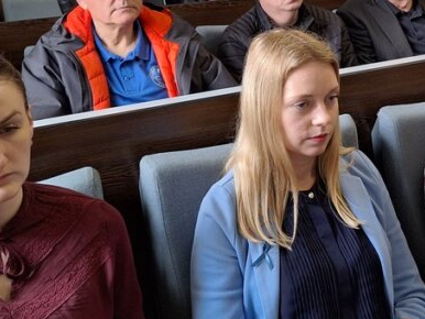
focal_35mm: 61
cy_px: 63
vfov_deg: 23.7
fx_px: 749
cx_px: 357
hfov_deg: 30.7
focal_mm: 5.54
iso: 200
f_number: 1.8
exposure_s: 1/50
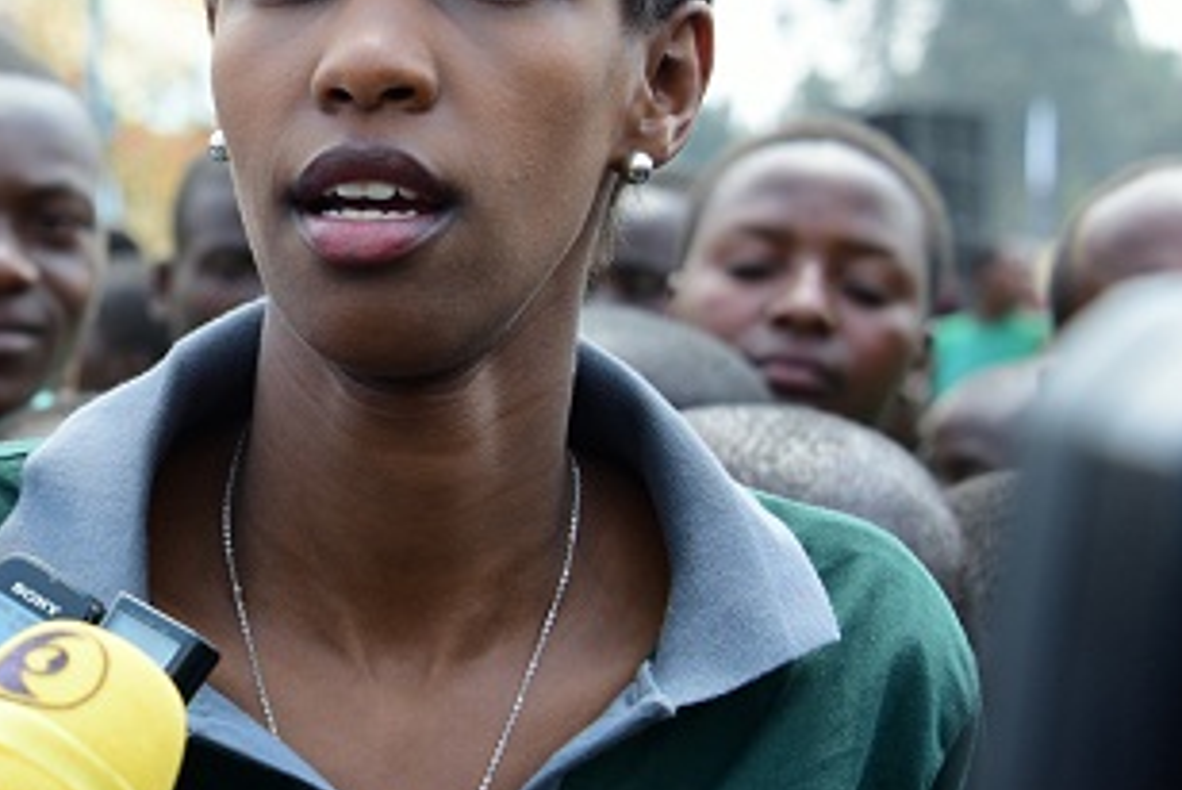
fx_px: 5094
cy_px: 397
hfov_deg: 13.0
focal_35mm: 155
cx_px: -29
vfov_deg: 8.9
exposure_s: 1/250
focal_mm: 72
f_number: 7.1
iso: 400
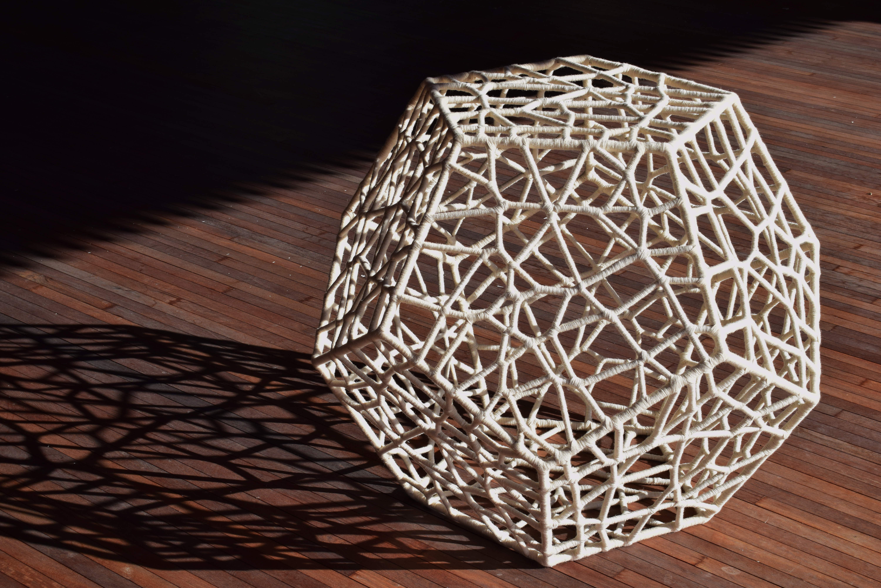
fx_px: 1652
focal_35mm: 68
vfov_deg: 20.2
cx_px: 440
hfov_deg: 29.9
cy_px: 294
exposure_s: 1/400
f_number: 11
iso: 400
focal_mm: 45
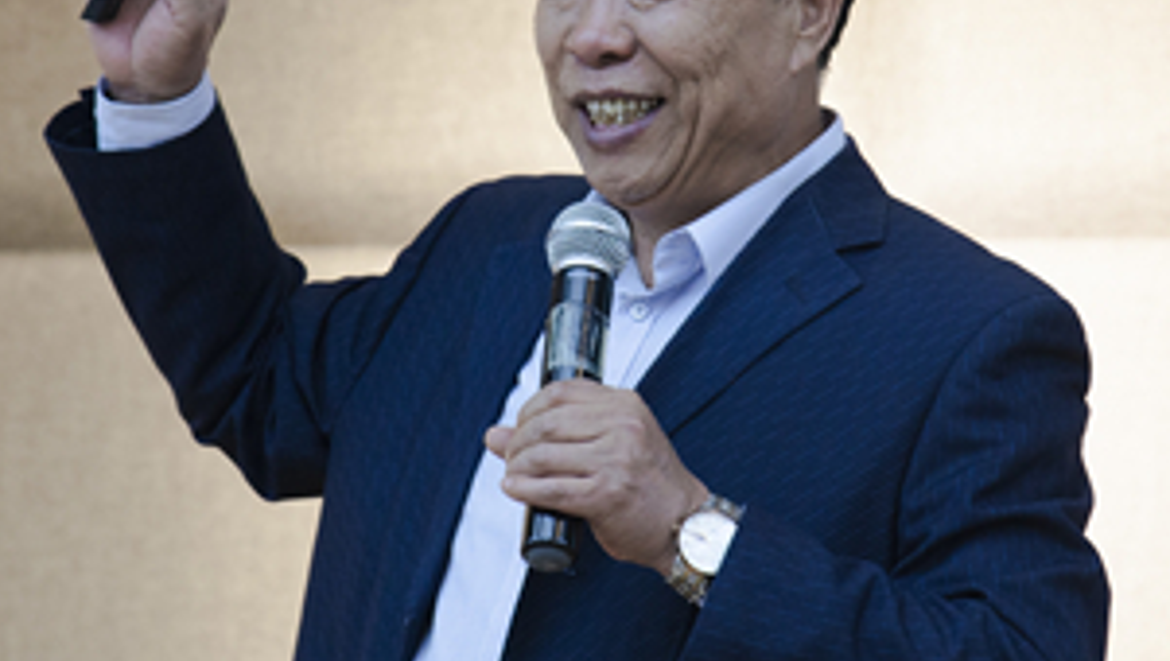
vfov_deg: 4.6
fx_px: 8291
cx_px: 579
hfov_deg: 8.1
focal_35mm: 267
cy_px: 290
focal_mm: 120
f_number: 5.6
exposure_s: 1/100
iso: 1000
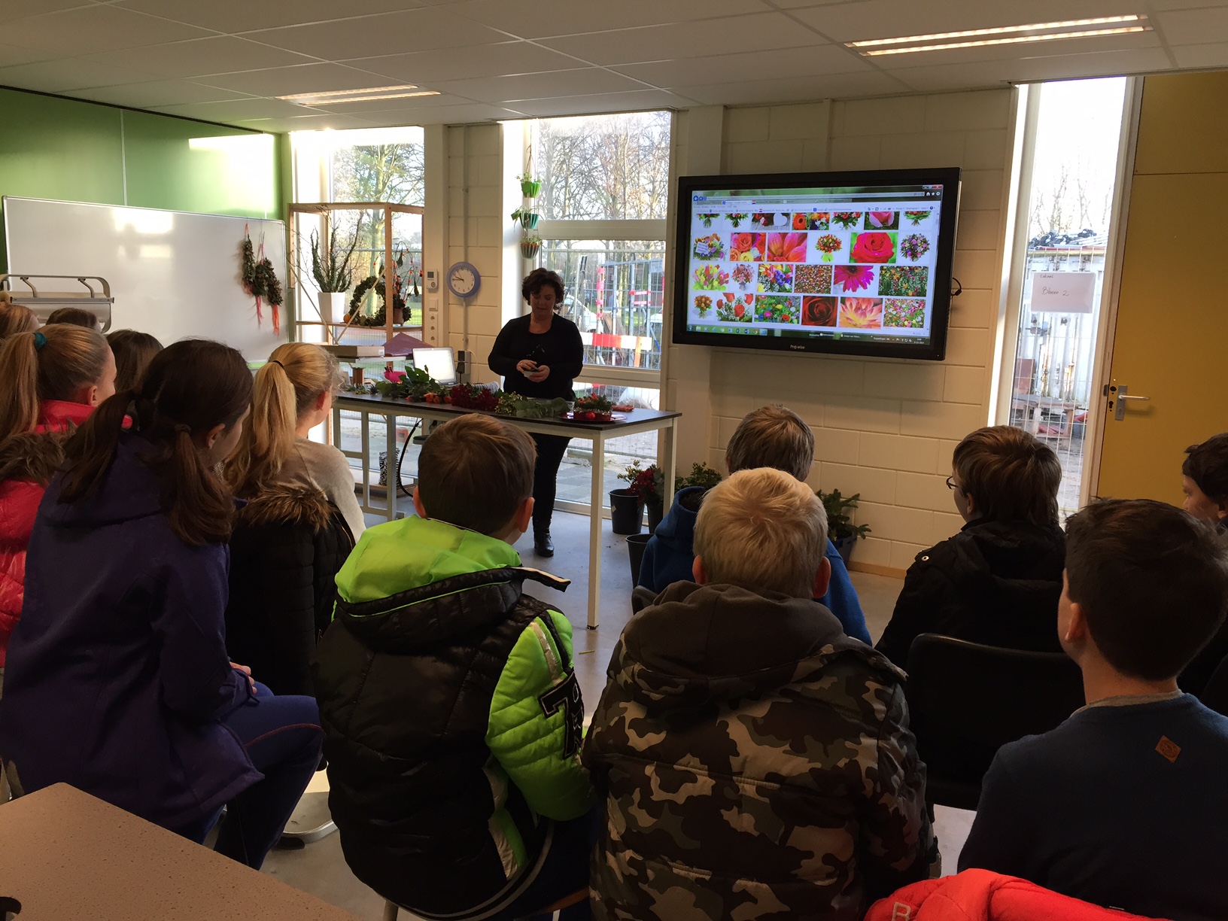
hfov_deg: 61.7
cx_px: 614
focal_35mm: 29
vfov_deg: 48.2
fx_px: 1029
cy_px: 460
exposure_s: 1/40
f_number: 2.2
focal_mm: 4.15
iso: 32
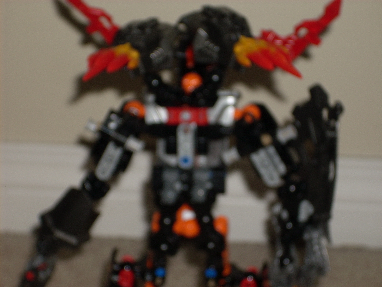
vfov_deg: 13.1
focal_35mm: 113
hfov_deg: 17.4
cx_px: 191
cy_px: 144
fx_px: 1247
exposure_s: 1/60
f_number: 5.2
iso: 64
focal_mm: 18.6
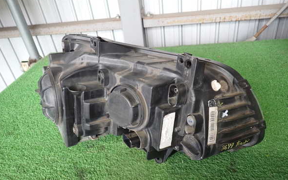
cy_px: 95
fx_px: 212
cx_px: 142
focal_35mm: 27
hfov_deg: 68.4
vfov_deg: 46.0
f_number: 2
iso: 200
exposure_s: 1/40
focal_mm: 4.5
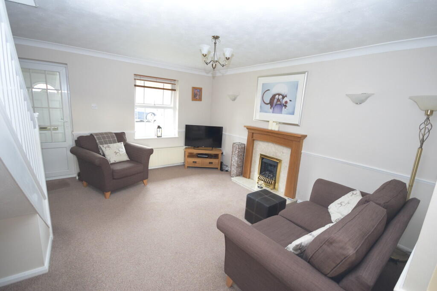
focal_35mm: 15
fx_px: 182
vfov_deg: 77.3
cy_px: 146
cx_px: 218
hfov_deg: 100.4
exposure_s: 1/30
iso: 1600
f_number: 4
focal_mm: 10
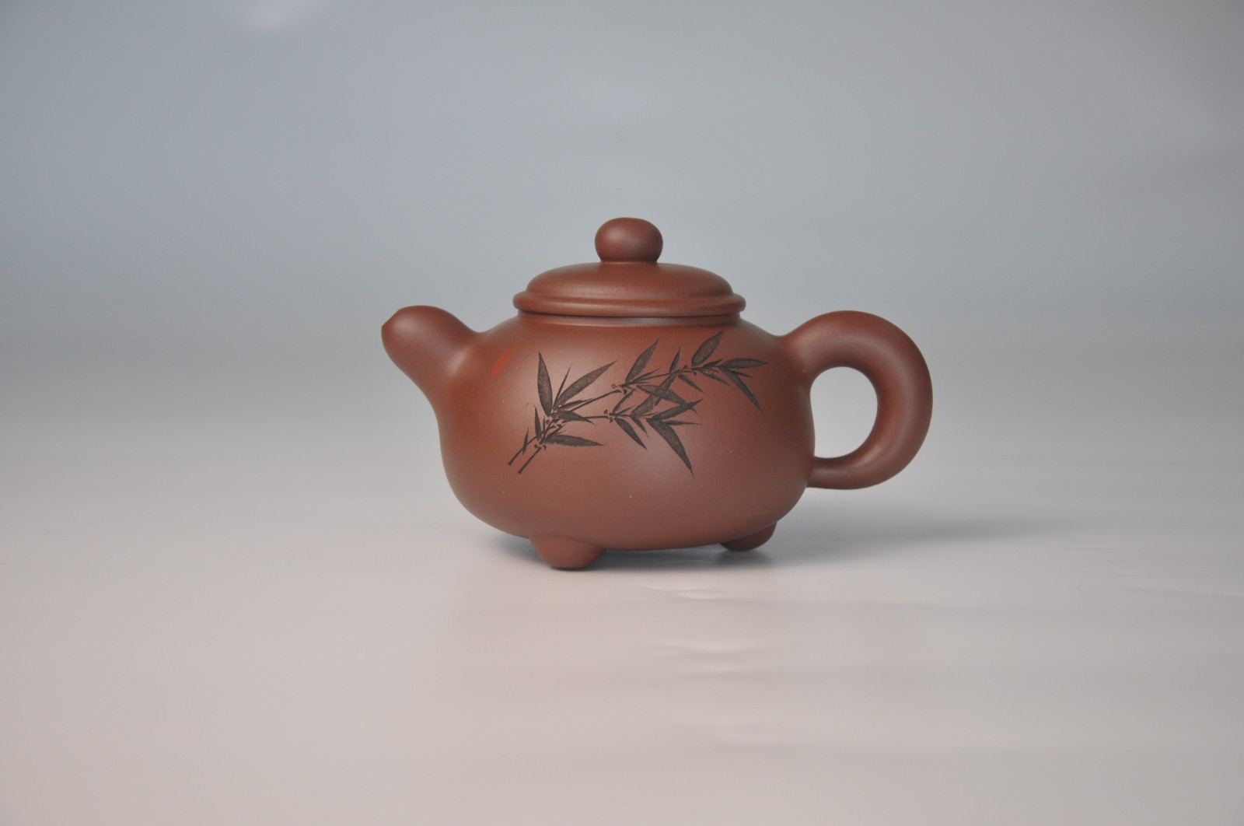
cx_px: 622
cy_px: 413
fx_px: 2070
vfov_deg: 22.6
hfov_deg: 33.4
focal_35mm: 60
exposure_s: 1/125
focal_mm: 40
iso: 400
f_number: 5.6
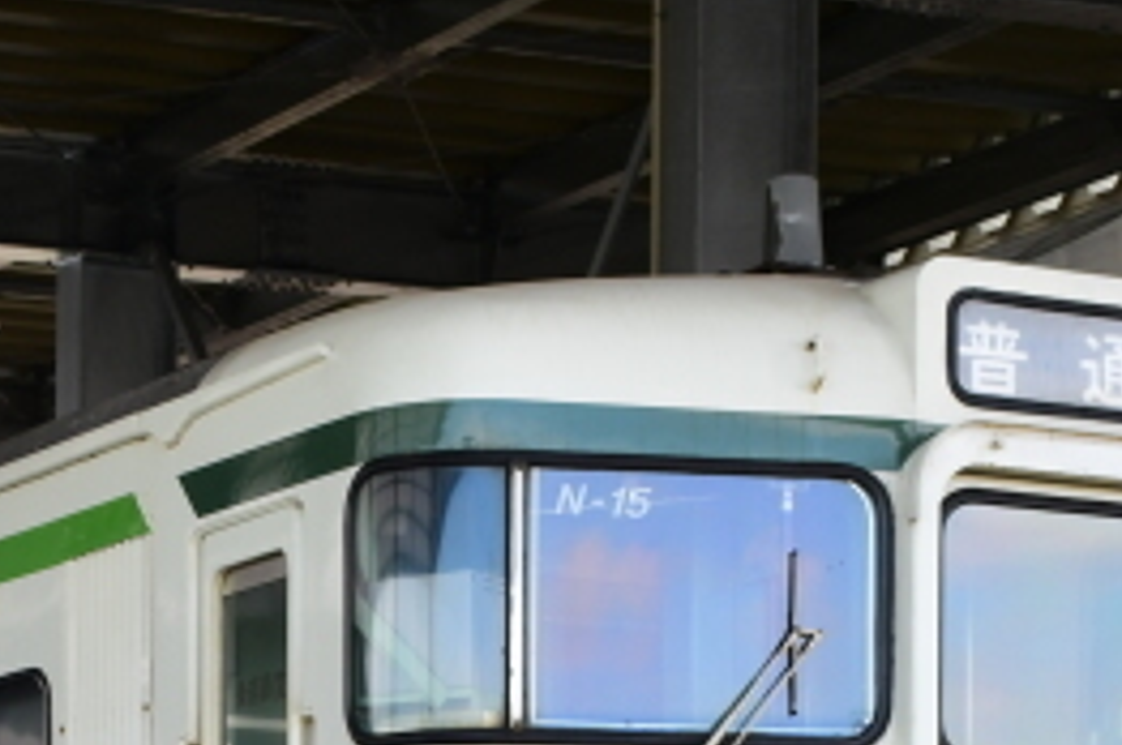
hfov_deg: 14.1
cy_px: 1032
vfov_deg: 9.2
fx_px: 4514
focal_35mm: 145
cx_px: 227
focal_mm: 32
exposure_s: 1/125
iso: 320
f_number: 8
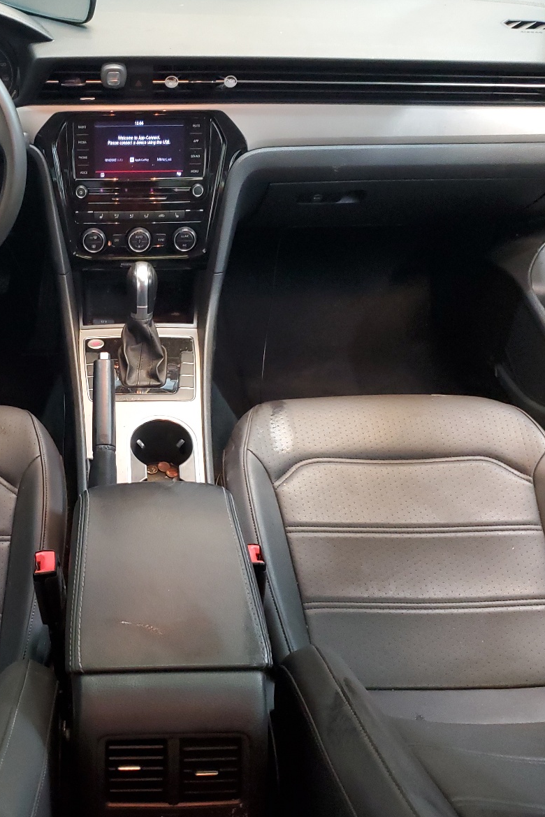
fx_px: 840
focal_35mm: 37
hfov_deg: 35.0
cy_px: 412
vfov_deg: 51.9
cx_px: 124
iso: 314
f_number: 1.5
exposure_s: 1/17
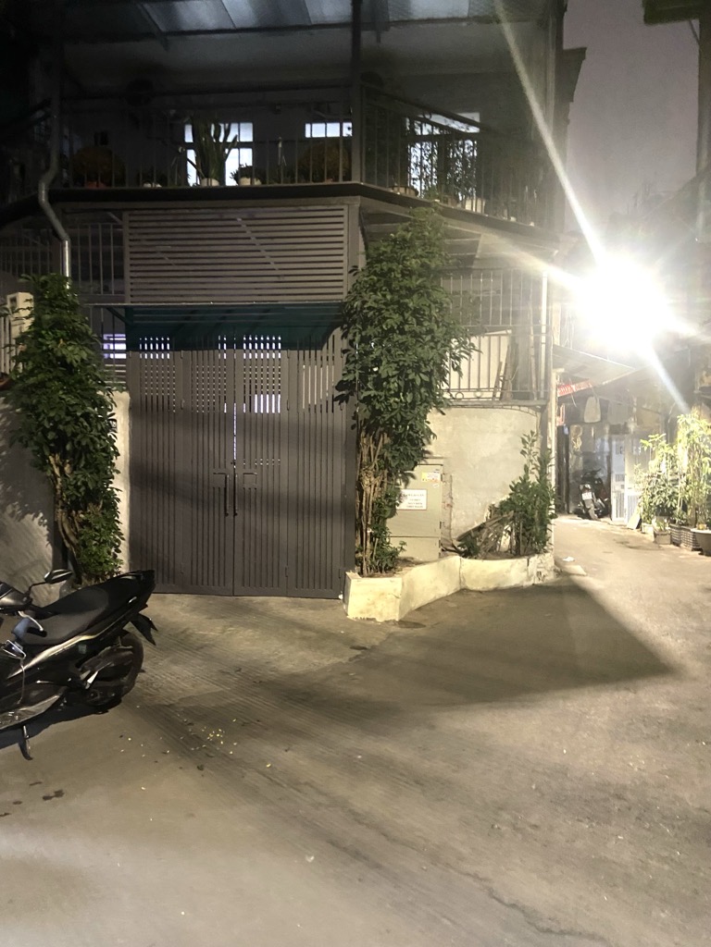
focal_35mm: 26
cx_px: 356
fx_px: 712
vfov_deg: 67.3
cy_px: 474
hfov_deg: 53.1
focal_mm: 4.25
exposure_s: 1/25
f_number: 1.8
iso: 800
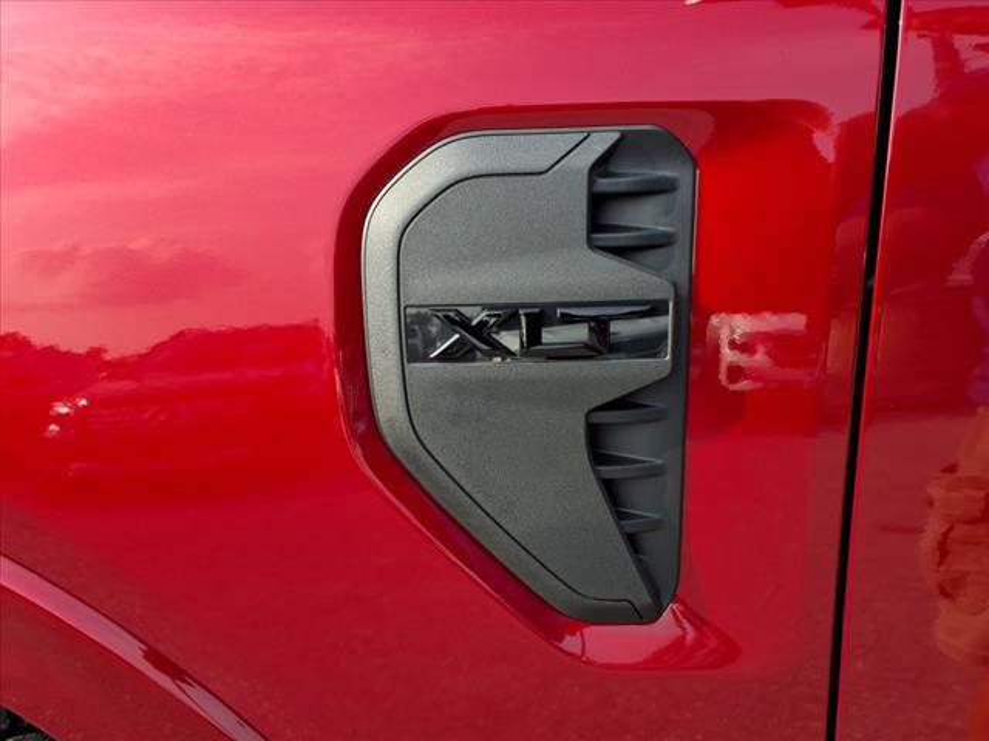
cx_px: 494
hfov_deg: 65.3
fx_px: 771
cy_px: 370
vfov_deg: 51.4
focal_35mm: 27
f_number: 1.9
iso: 40
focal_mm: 3.58
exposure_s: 1/400
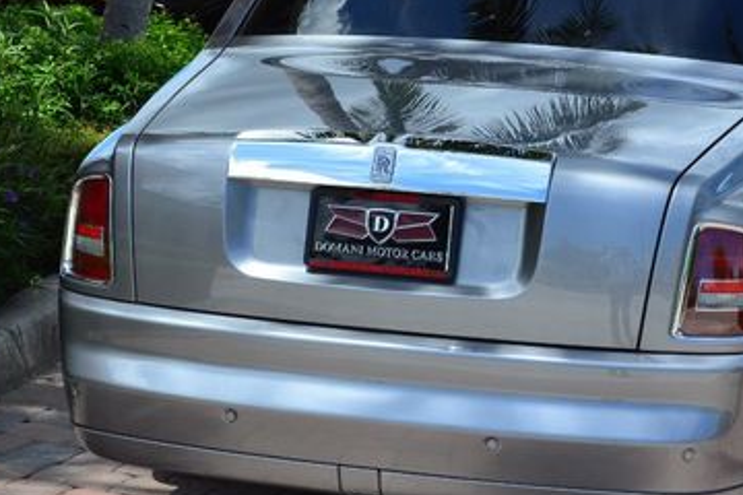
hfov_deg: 21.2
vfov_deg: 14.2
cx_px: 502
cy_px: 269
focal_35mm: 96
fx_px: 1981
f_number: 11
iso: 400
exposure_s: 1/400
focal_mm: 36
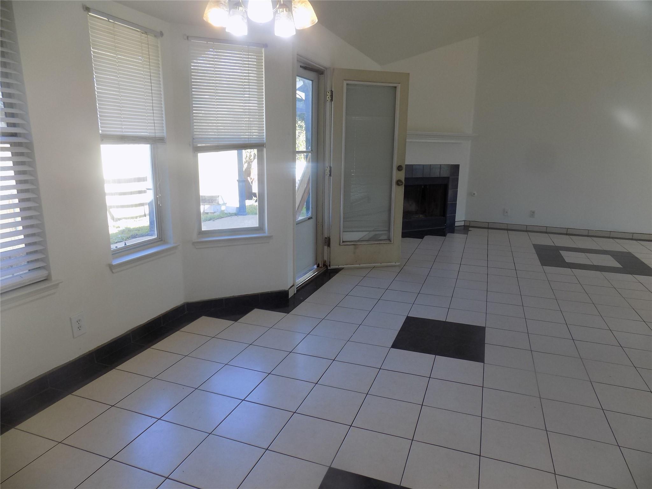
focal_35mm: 23
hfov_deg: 73.9
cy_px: 244
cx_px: 326
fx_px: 433
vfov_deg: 58.9
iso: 80
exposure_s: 1/50
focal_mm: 4
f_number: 3.1
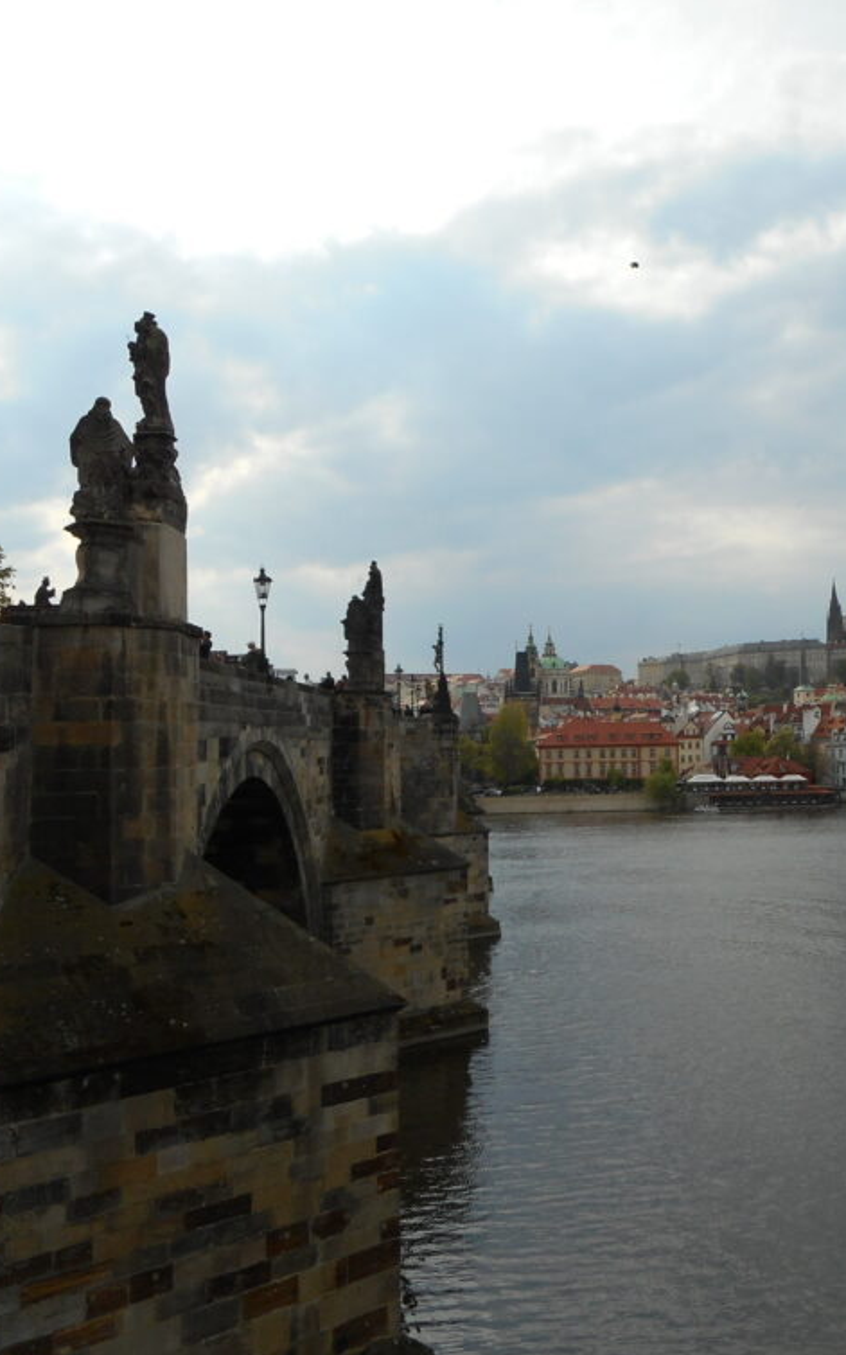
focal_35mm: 36
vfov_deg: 54.0
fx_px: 1329
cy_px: 683
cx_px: 693
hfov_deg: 34.1
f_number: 3.7
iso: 80
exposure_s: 1/640
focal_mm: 4.5
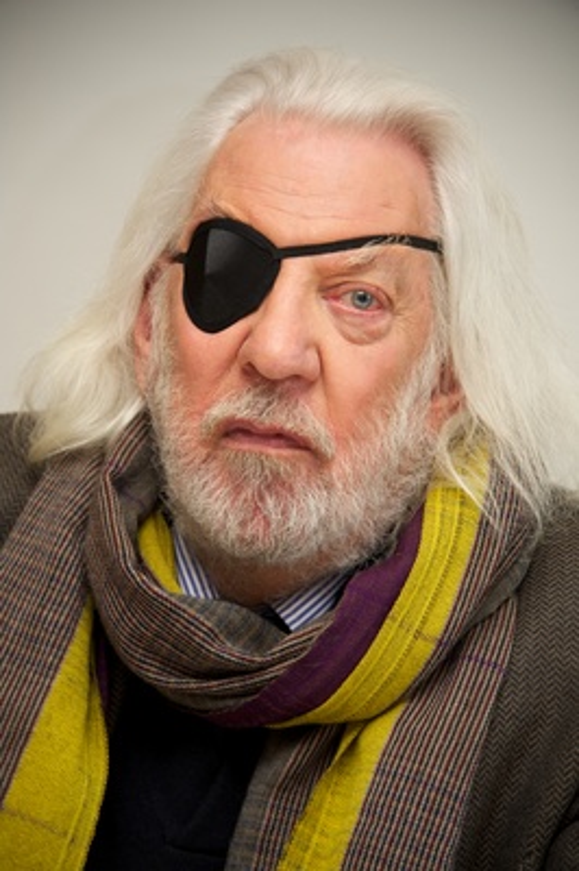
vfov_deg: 10.8
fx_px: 4591
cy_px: 436
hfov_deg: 7.2
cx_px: 290
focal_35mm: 190
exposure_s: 1/50
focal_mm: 190
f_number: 5.6
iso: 400
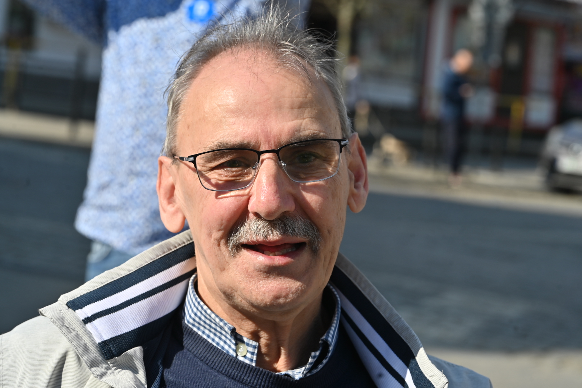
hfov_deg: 18.6
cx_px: 291
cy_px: 194
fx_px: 1778
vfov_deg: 12.5
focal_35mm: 110
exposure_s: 1/320
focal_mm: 110
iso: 100
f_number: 9
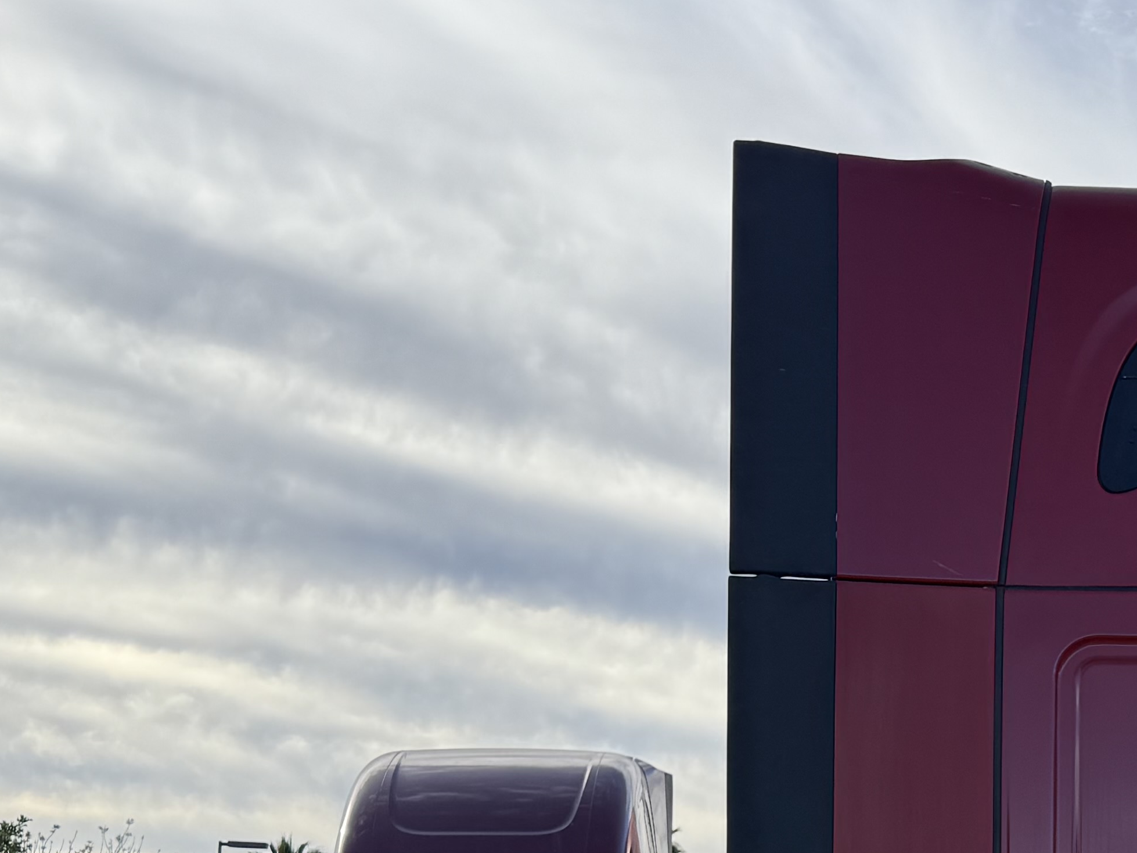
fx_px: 2300
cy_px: 944
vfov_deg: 20.1
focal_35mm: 70
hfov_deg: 26.4
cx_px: 1113
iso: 80
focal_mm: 6.76
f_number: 1.78
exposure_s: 1/2907
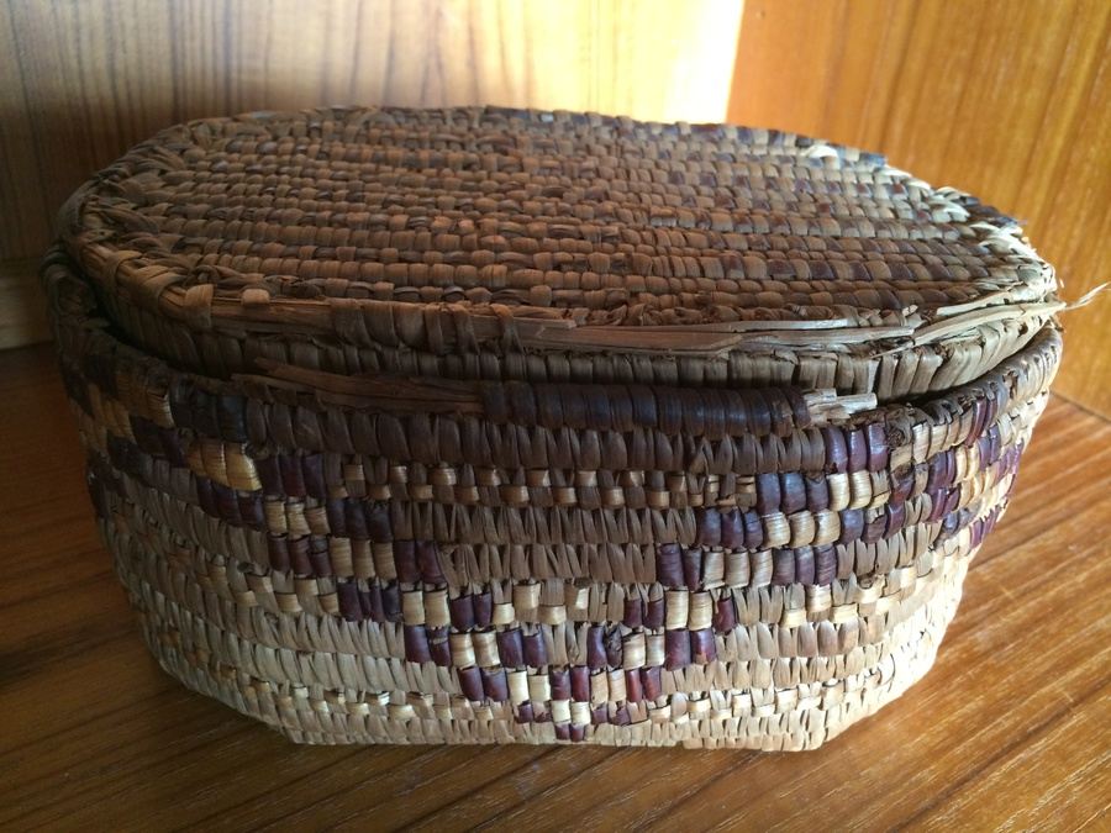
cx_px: 556
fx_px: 963
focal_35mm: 30
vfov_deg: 46.8
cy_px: 416
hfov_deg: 60.0
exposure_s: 1/30
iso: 200
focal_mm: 4.12
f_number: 2.2
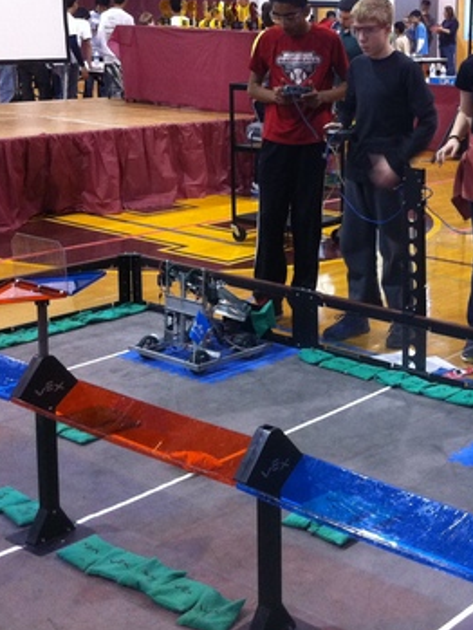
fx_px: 1165
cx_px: 385
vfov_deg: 30.1
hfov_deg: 22.6
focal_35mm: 64
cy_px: 218
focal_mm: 3.85
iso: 250
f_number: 2.8
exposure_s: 1/17
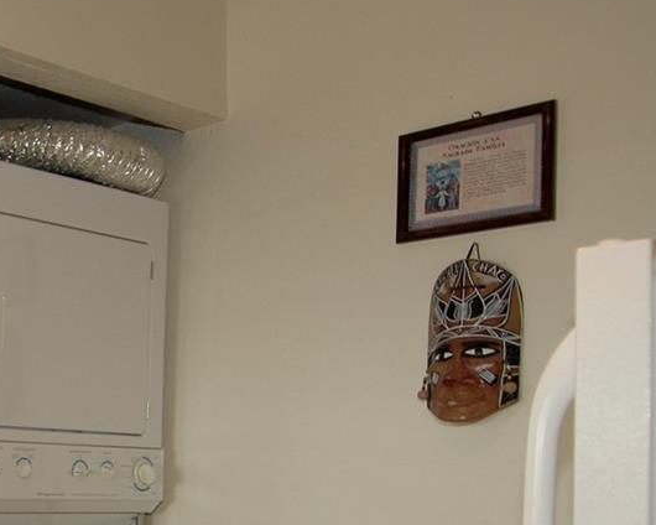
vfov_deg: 28.6
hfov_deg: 28.4
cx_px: -245
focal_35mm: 51
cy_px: 466
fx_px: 990
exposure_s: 1/60
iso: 200
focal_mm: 12
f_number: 5
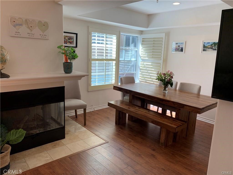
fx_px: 175
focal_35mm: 26
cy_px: 88
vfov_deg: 53.1
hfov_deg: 67.3
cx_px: 116
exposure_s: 1/122
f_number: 1.8
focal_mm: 4.25
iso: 32
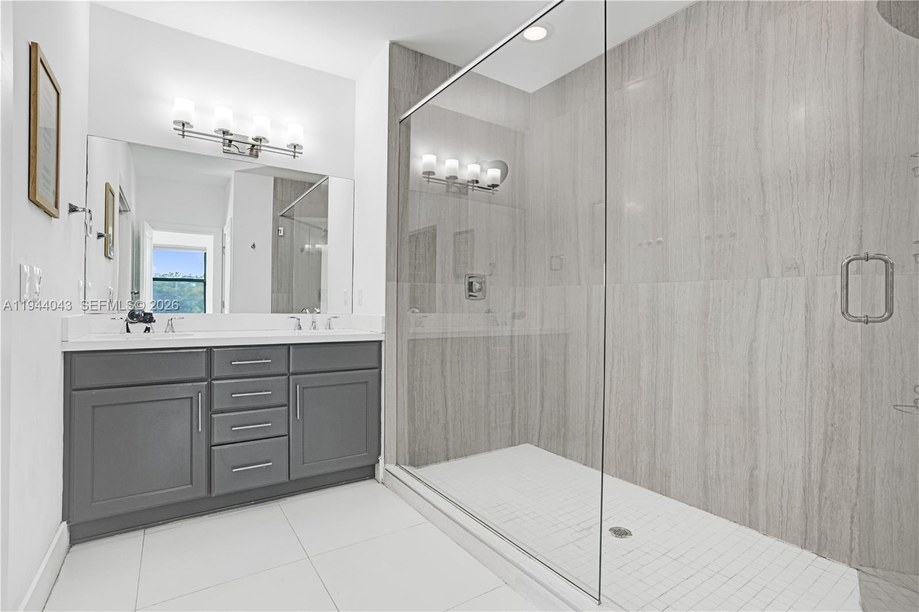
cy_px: 306
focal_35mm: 16
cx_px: 460
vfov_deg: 73.7
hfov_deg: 96.7
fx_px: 408
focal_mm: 16
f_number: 5.6
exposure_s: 1/250
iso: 500
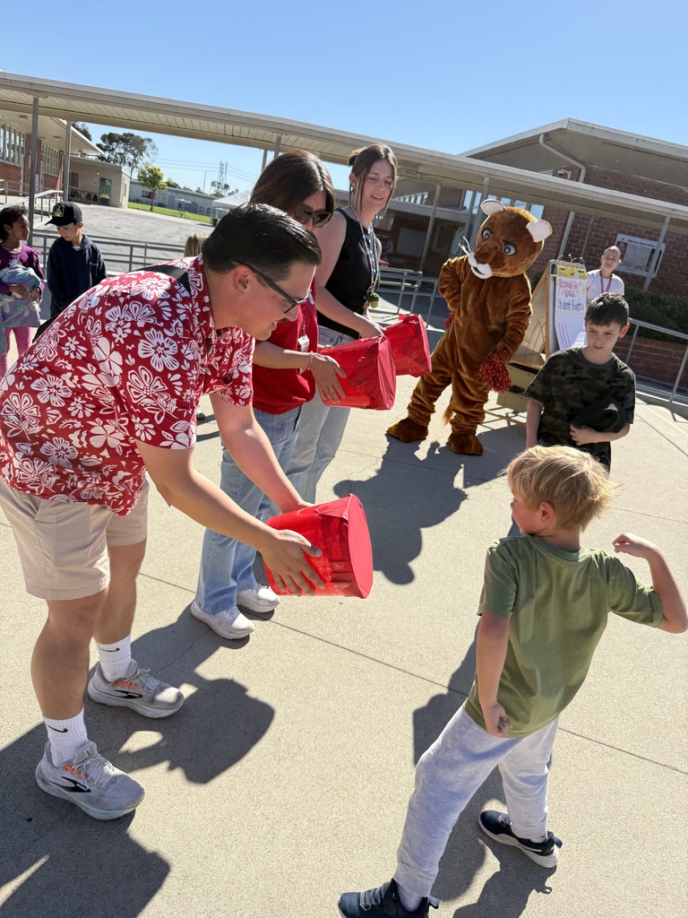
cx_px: 344
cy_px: 459
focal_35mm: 24
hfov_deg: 56.8
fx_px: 636
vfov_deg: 71.6
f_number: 1.78
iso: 80
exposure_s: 1/3145
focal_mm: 6.76
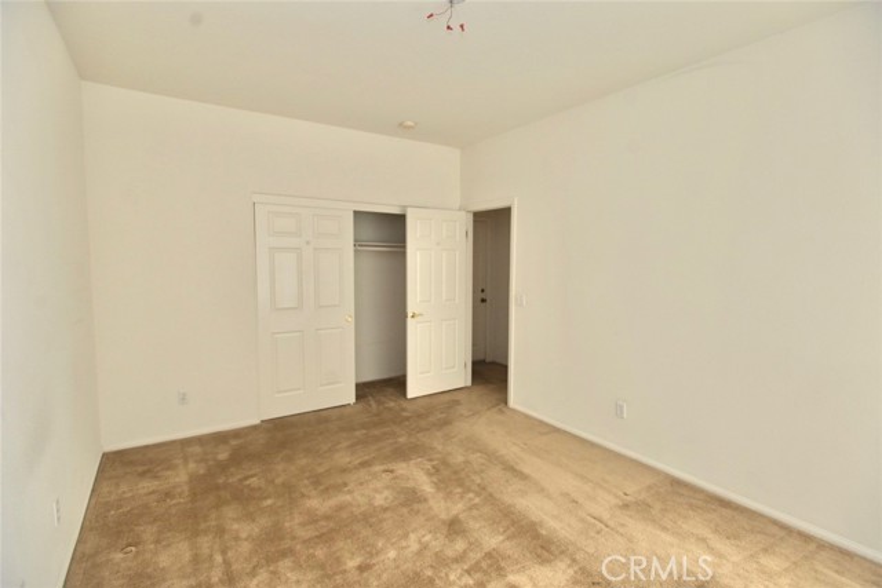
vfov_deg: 70.5
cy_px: 294
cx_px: 441
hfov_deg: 93.3
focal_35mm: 17
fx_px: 417
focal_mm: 17
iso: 1000
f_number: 5
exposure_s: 1/80
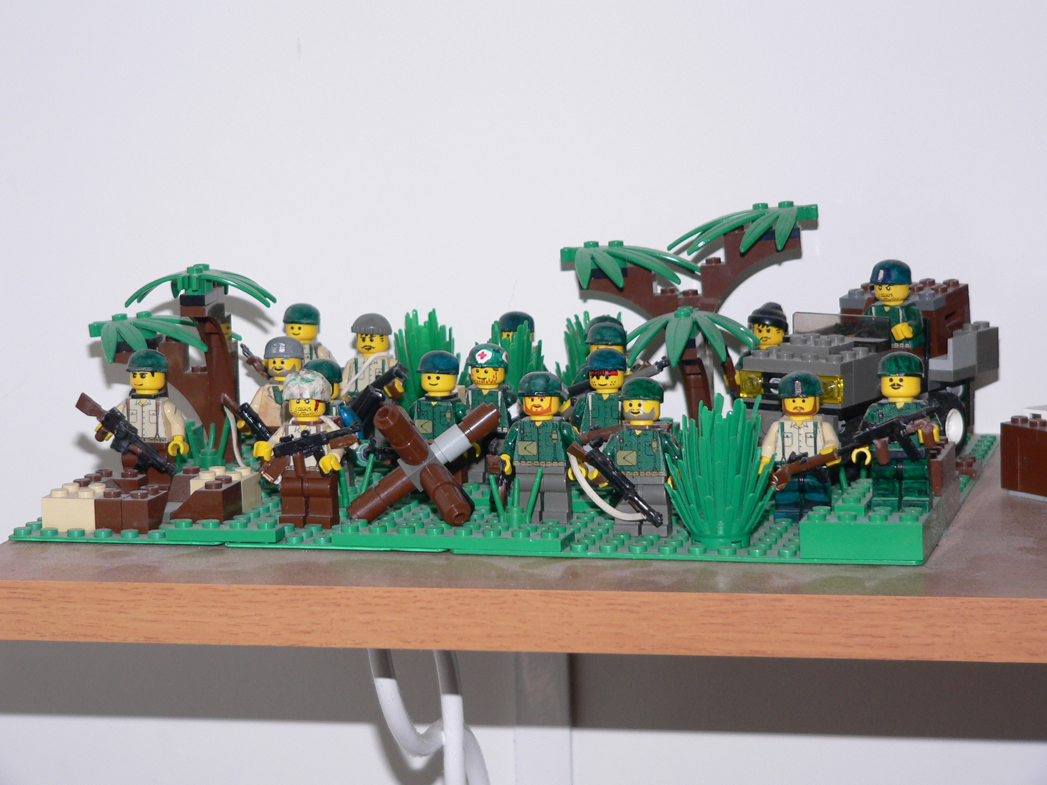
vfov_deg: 15.2
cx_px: 524
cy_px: 392
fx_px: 2934
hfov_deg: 20.2
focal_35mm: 97
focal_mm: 16.2
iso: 100
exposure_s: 1/60
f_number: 2.8
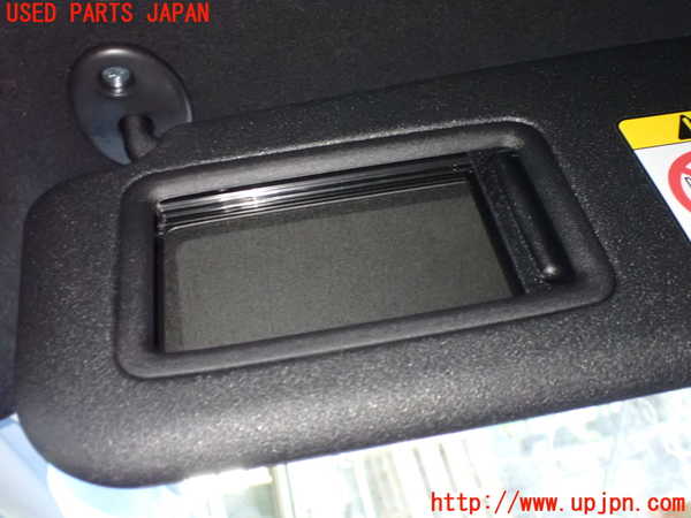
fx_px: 719
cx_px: 346
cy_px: 259
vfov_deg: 39.7
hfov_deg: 51.4
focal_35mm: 36
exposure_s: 1/30
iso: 1600
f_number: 2.5
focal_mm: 6.37
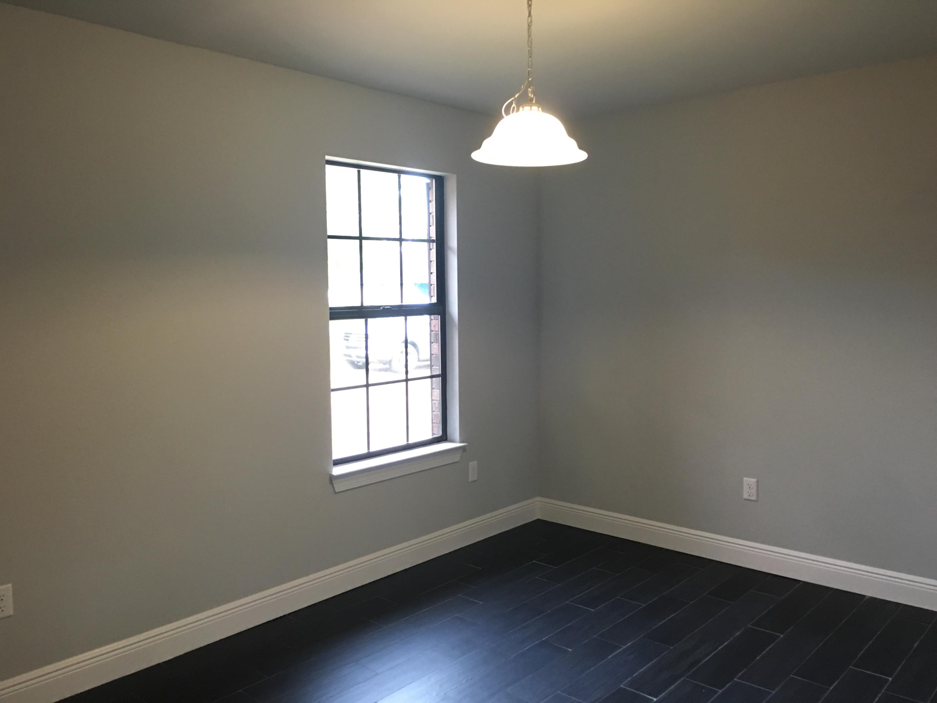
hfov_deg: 61.7
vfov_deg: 48.2
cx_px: 468
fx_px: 785
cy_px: 352
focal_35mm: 29
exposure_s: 1/15
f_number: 2.2
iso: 100
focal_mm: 4.15
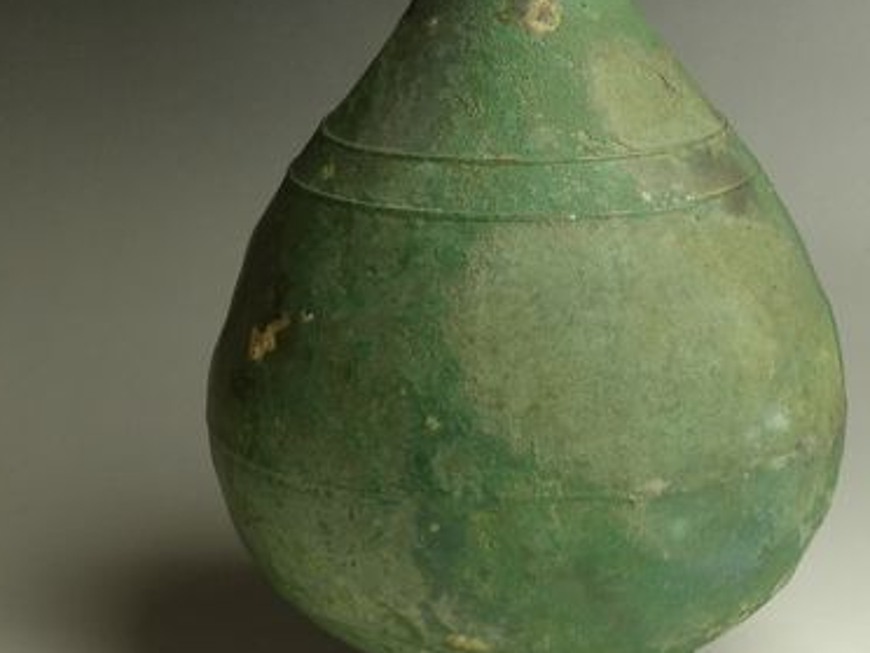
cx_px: 550
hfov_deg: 16.0
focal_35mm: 123
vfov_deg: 12.0
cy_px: 158
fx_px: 3091
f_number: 3.5
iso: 200
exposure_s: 1/40
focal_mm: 10.9
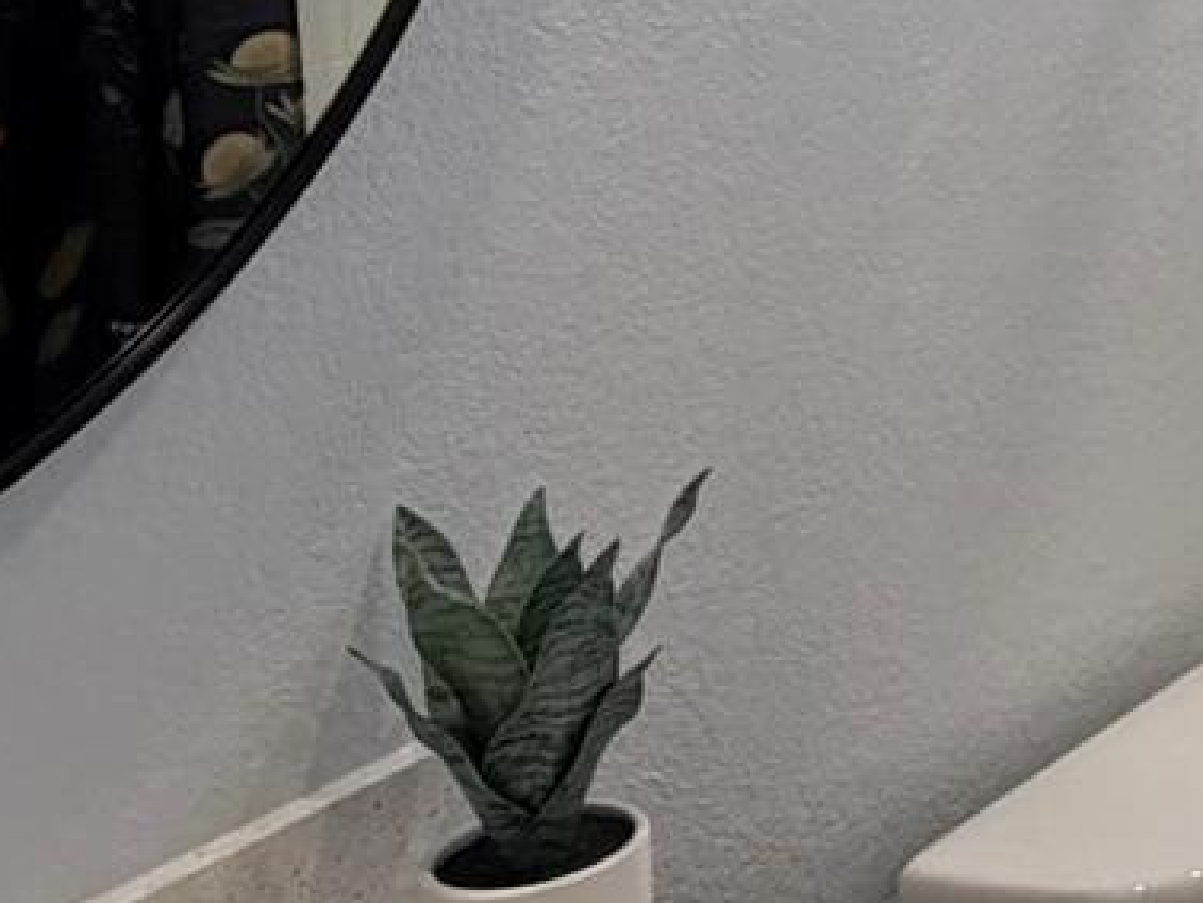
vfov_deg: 17.6
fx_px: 2642
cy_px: -412
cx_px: 1975
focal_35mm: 76
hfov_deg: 20.5
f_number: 2.2
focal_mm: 2.22
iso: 160
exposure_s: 1/120
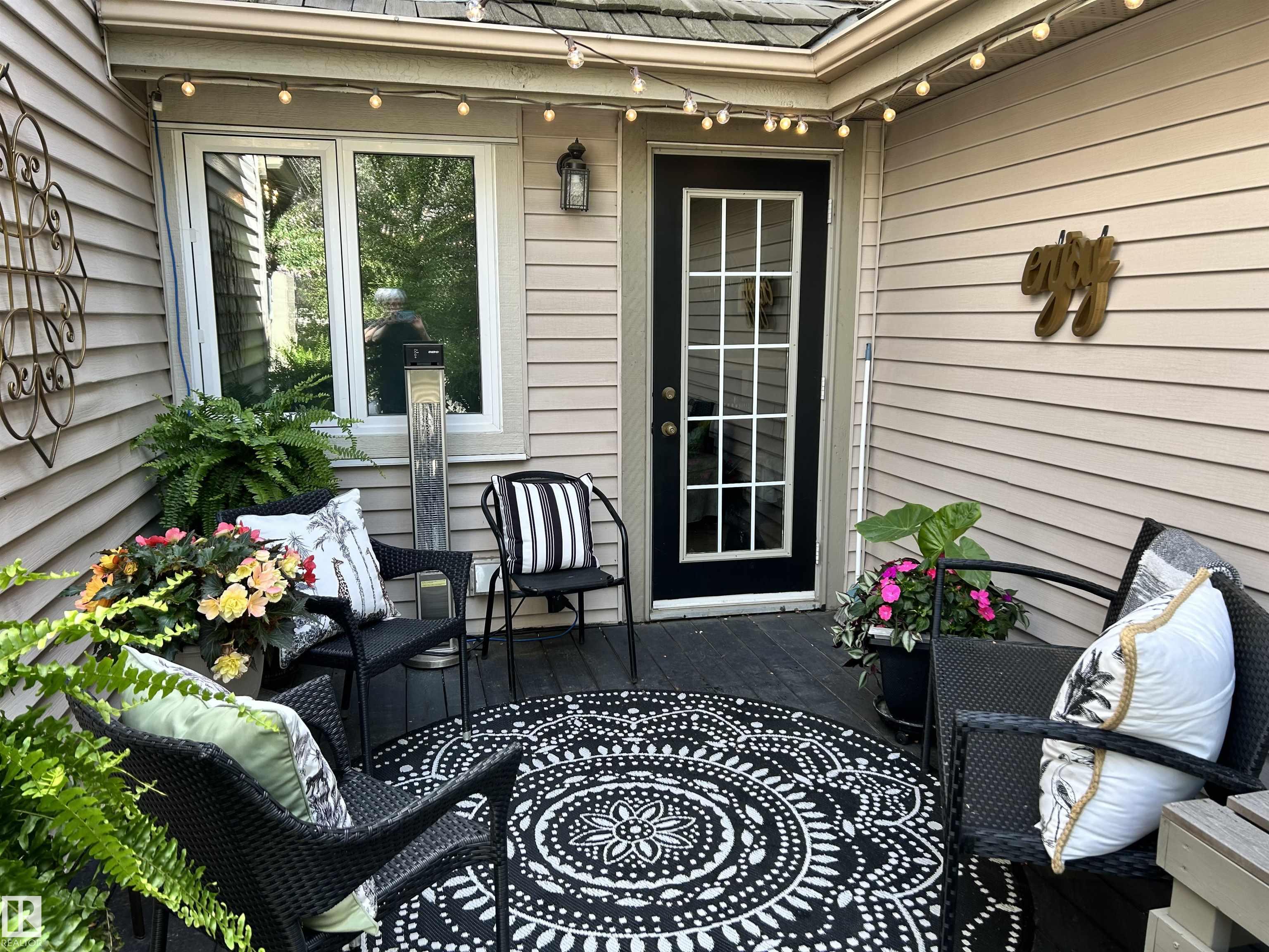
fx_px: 953
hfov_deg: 67.3
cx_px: 634
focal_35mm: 26
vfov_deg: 53.1
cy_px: 476
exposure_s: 1/153
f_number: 1.5
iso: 40
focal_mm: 5.7
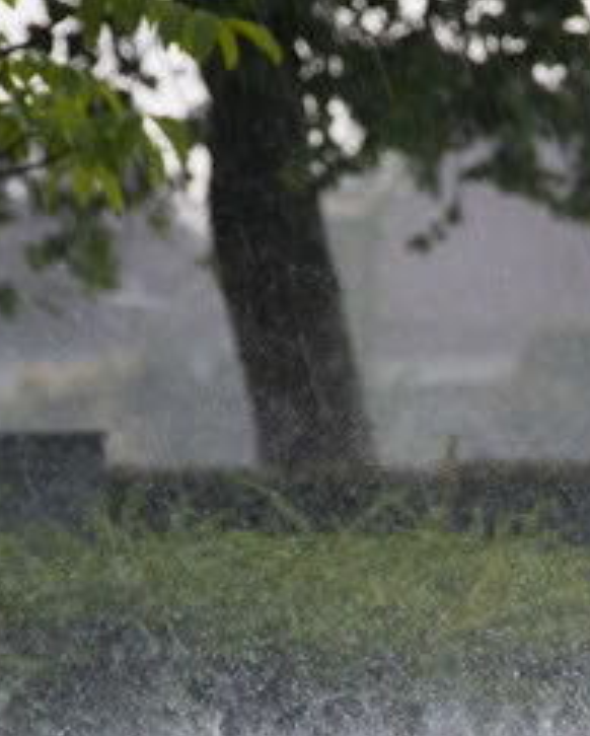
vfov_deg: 6.6
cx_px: 517
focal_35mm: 291
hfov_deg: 5.3
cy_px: 409
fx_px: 6344
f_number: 5.6
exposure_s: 1/125
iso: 400
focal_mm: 100
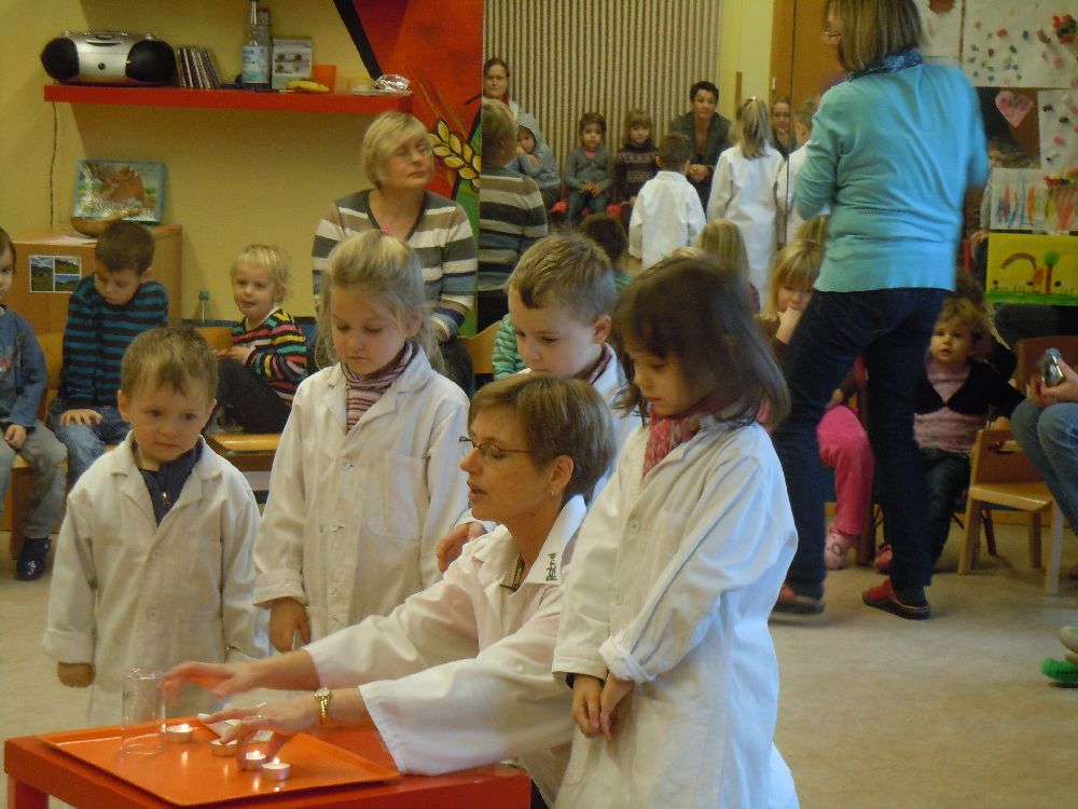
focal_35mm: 102
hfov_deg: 19.3
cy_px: 404
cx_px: 539
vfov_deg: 14.5
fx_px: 3176
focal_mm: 18.3
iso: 400
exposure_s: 1/20
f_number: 4.5
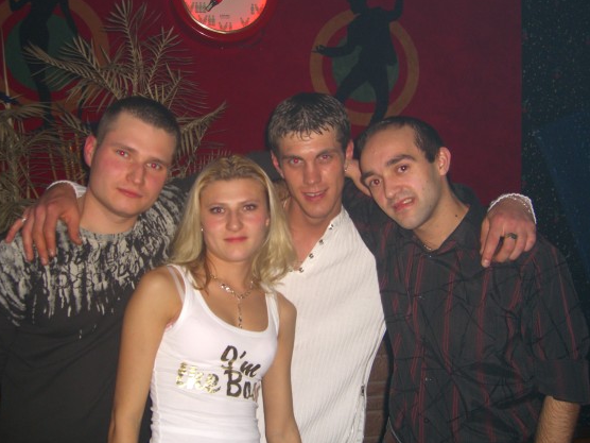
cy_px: 216
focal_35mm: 41
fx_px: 699
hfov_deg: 45.8
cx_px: 281
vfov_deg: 35.1
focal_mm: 7.9
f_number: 2.8
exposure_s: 1/60
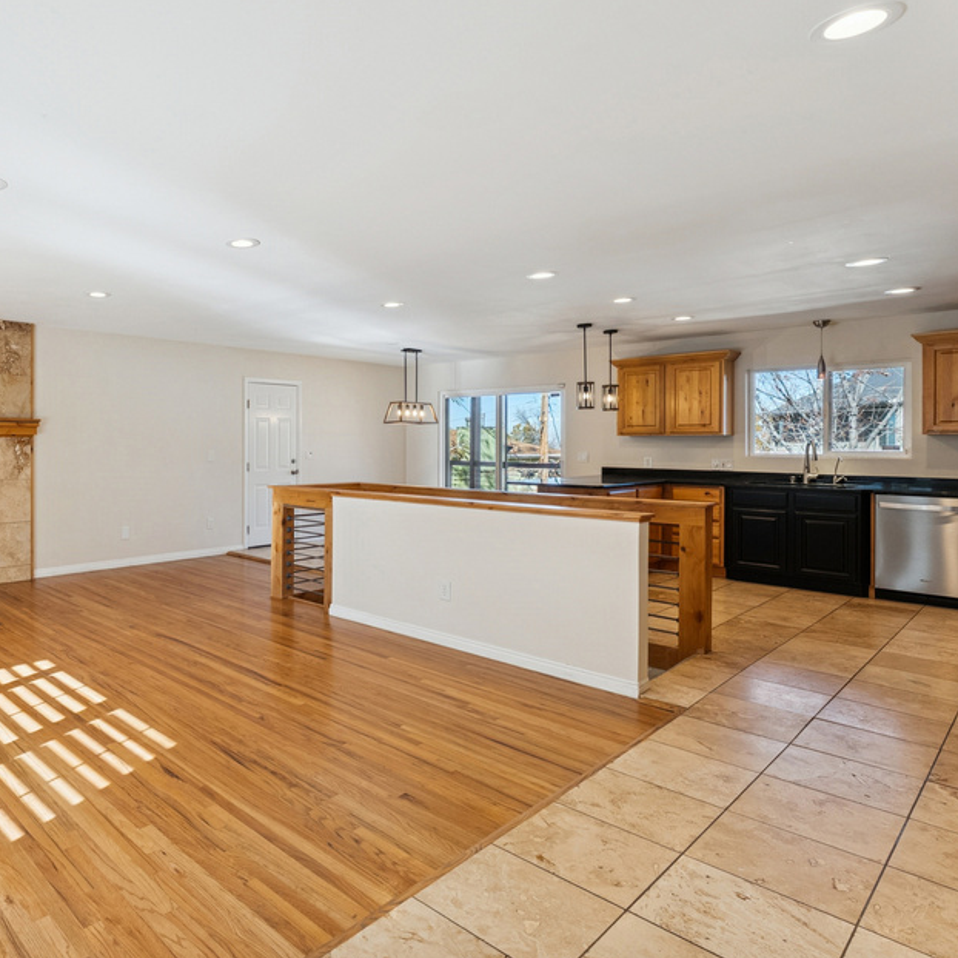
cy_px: 457
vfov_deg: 70.7
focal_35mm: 22
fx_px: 675
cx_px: 228
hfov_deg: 65.9
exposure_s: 1/100
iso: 640
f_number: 8
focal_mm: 15.4
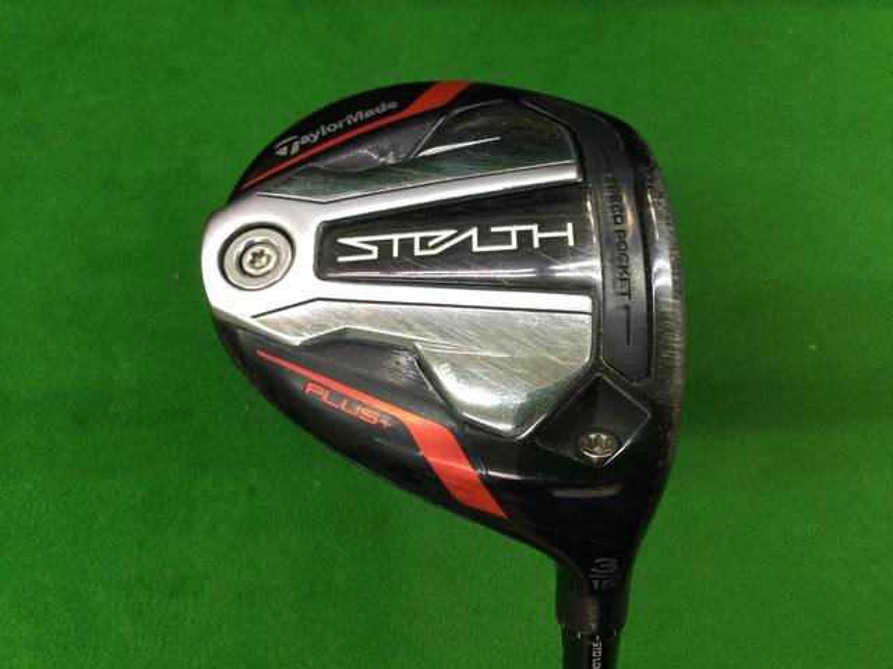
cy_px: 334
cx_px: 446
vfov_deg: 45.4
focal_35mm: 31
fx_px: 800
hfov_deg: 58.4
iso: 80
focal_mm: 3.3
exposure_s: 1/30
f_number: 2.4
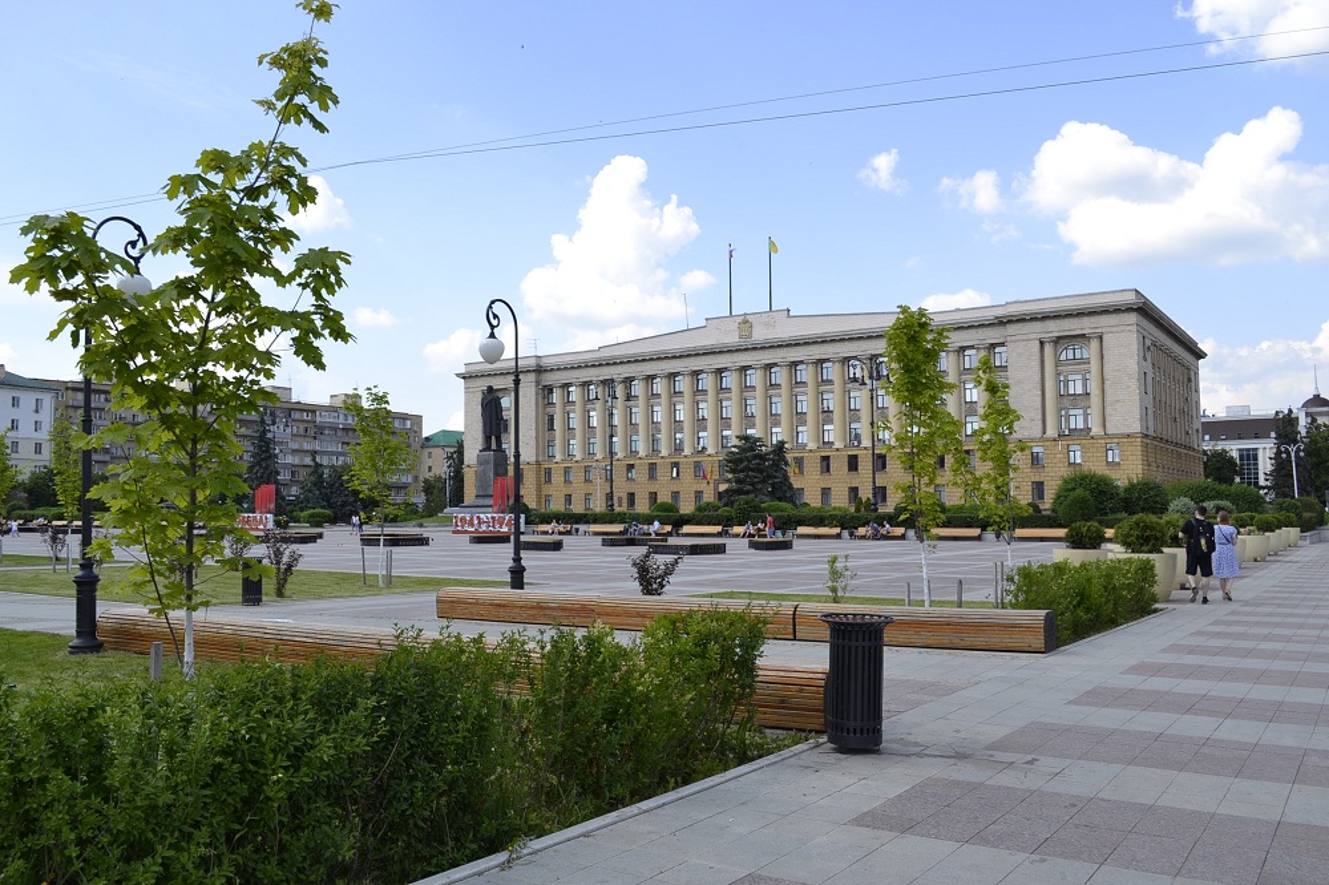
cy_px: 442
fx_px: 1107
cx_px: 664
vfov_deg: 43.6
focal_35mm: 30
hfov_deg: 61.9
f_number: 7.1
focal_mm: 20
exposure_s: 1/200
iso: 100
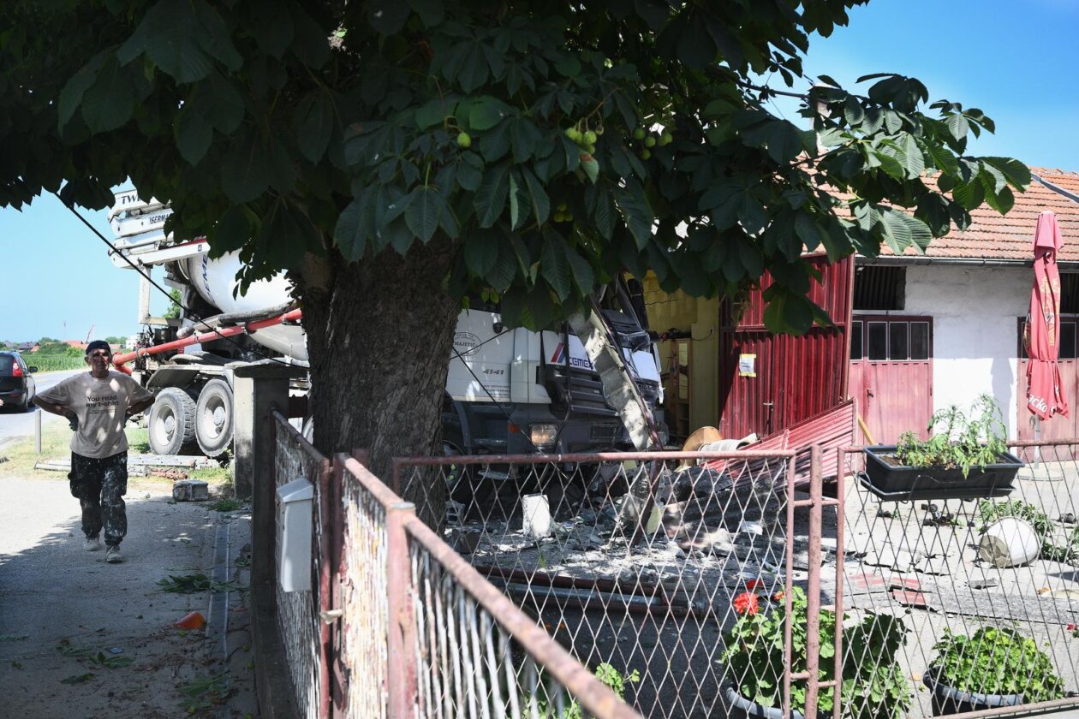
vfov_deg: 43.6
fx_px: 899
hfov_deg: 61.9
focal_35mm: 30
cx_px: 540
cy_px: 360
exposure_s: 1/1600
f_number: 4
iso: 400
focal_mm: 30
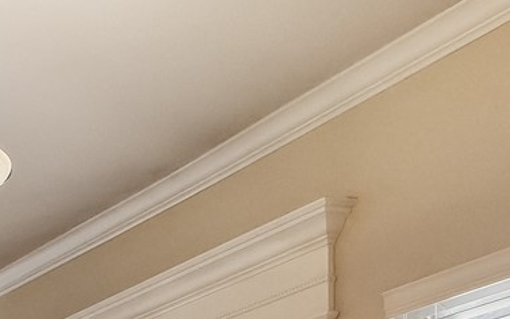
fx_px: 1224
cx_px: -475
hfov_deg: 17.6
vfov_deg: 13.1
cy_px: 609
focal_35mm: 88
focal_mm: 16
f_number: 11
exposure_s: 1/100
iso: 6400
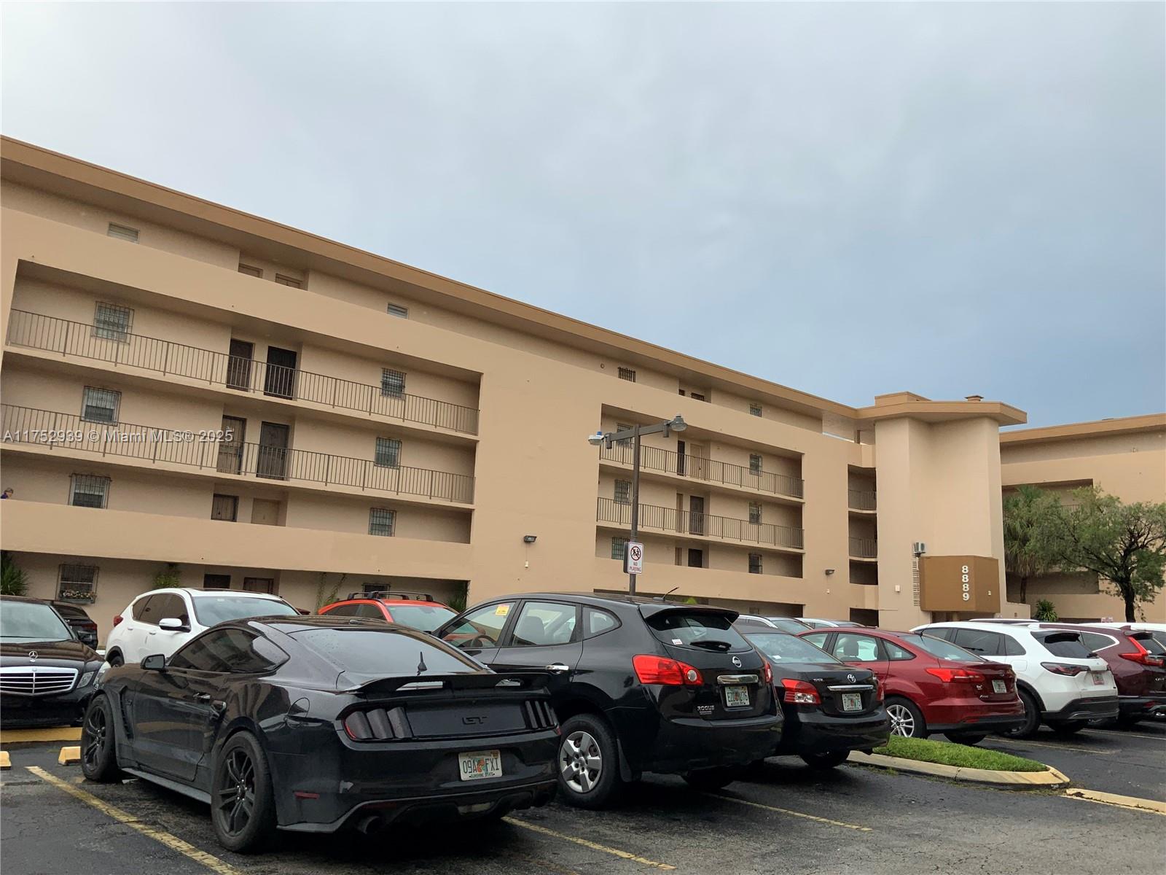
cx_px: 583
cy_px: 438
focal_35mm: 29
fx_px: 977
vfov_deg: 48.2
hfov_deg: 61.7
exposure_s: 1/691
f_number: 1.8
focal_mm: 3
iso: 16
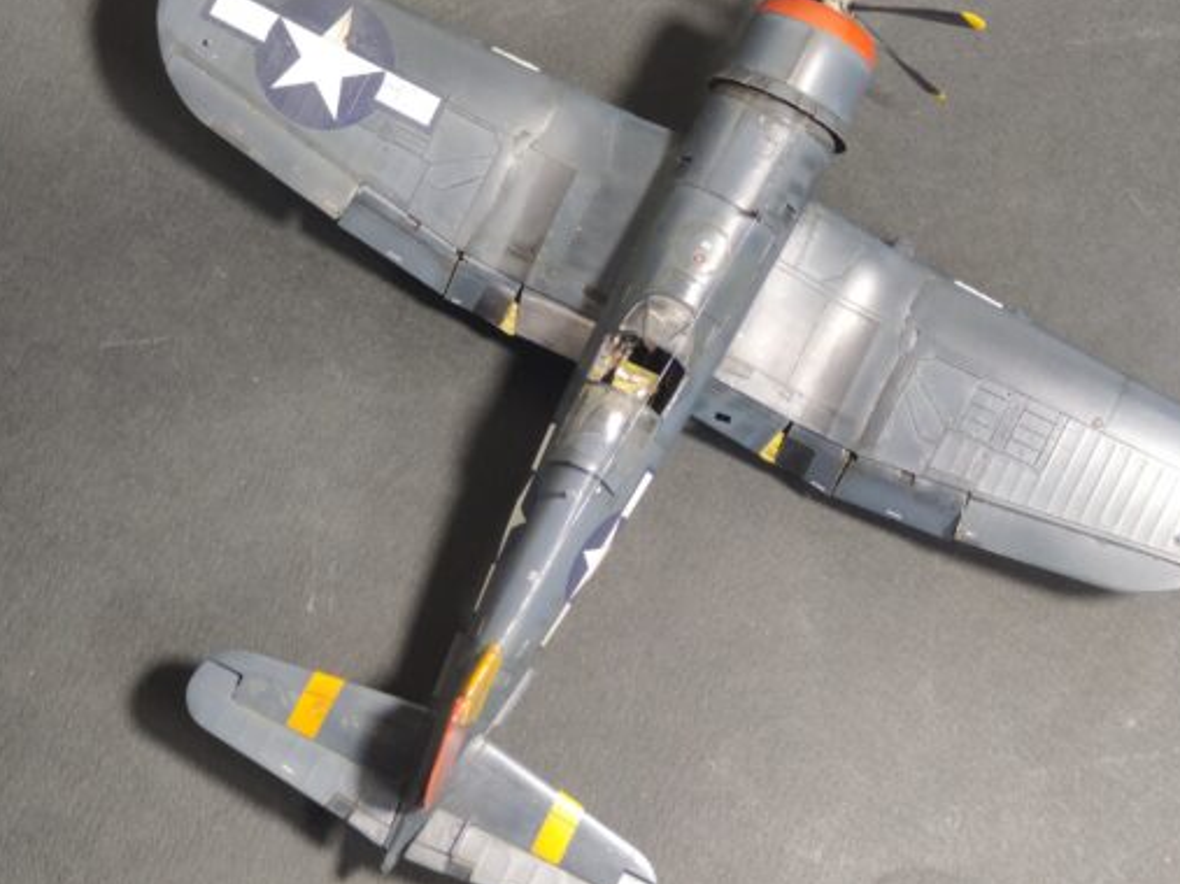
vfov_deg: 24.4
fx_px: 2045
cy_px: 383
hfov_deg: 32.1
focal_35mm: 60
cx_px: 667
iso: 616
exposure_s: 1/50
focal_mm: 5.55
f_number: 2.4
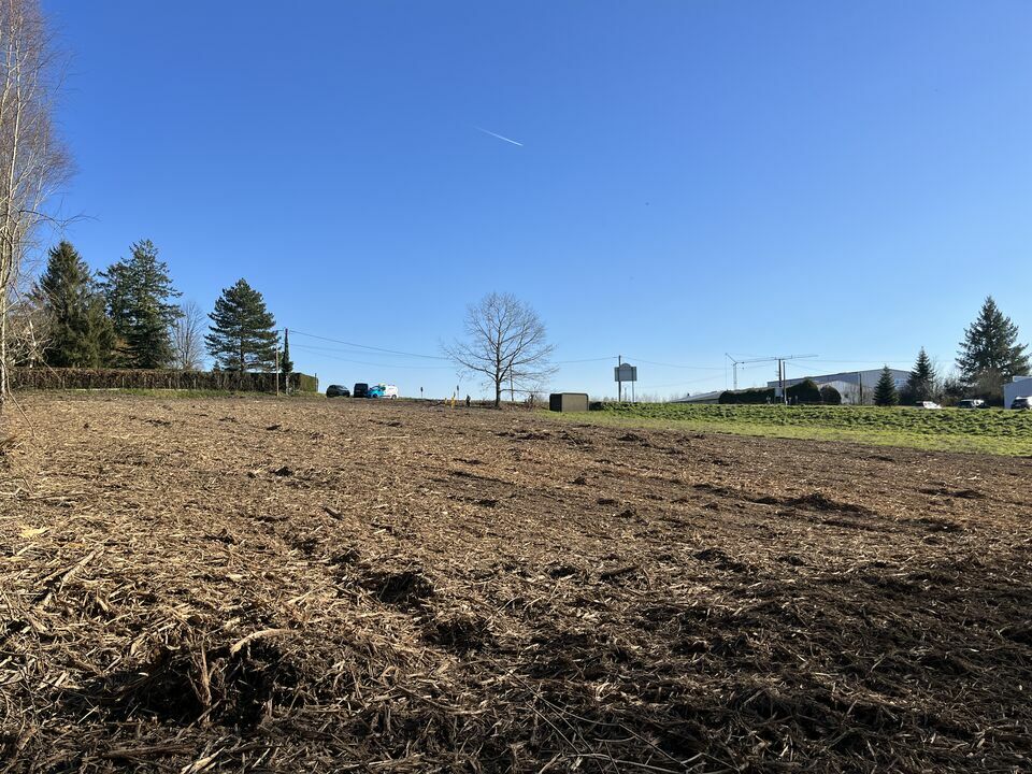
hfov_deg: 67.3
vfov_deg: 53.1
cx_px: 516
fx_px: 775
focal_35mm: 26
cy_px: 387
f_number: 1.6
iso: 50
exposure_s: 1/3049
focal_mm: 5.1
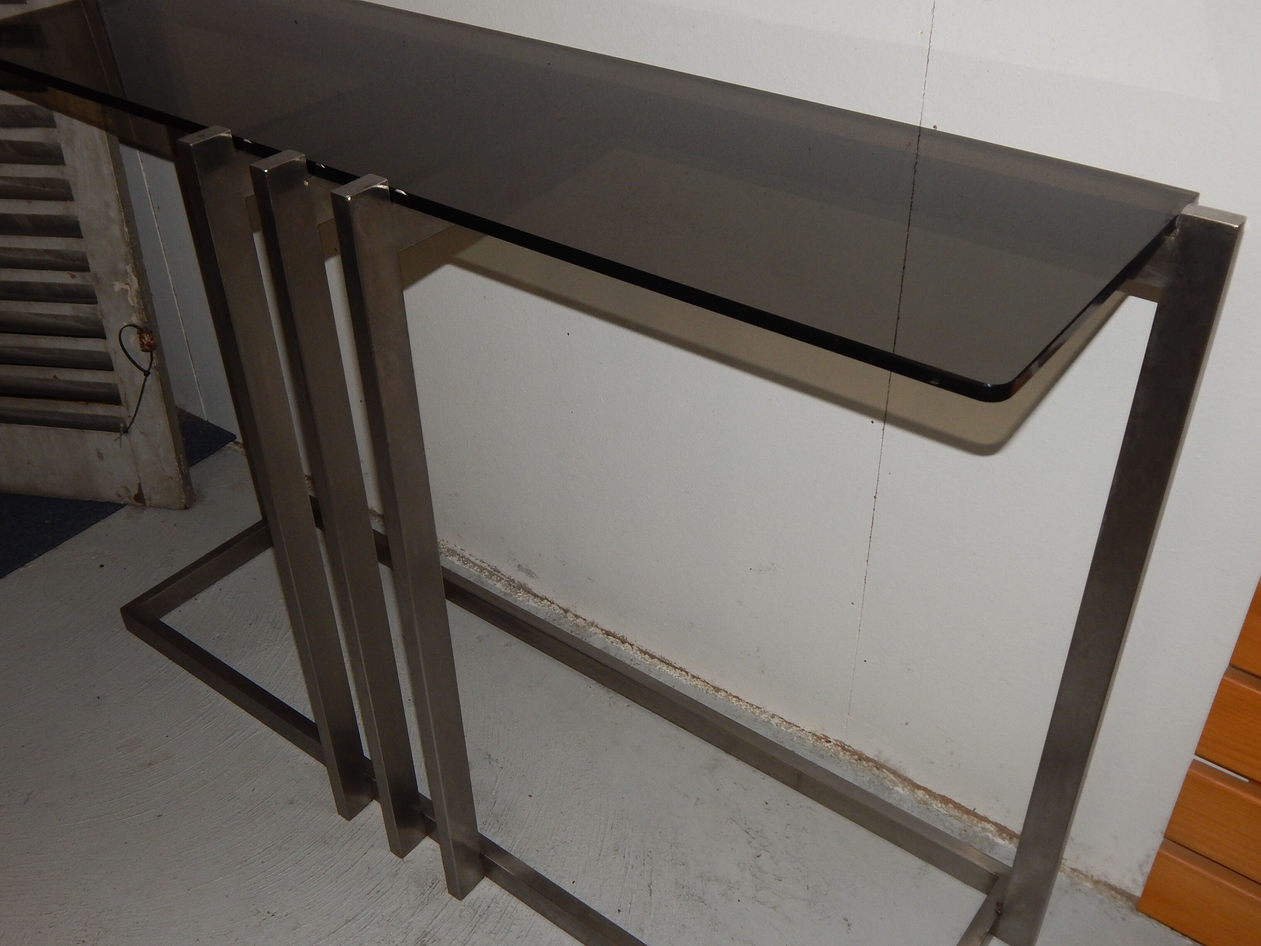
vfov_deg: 41.8
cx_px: 630
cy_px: 473
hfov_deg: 54.0
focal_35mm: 34
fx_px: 1239
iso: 200
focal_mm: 6.1
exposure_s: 1/30
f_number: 3.3
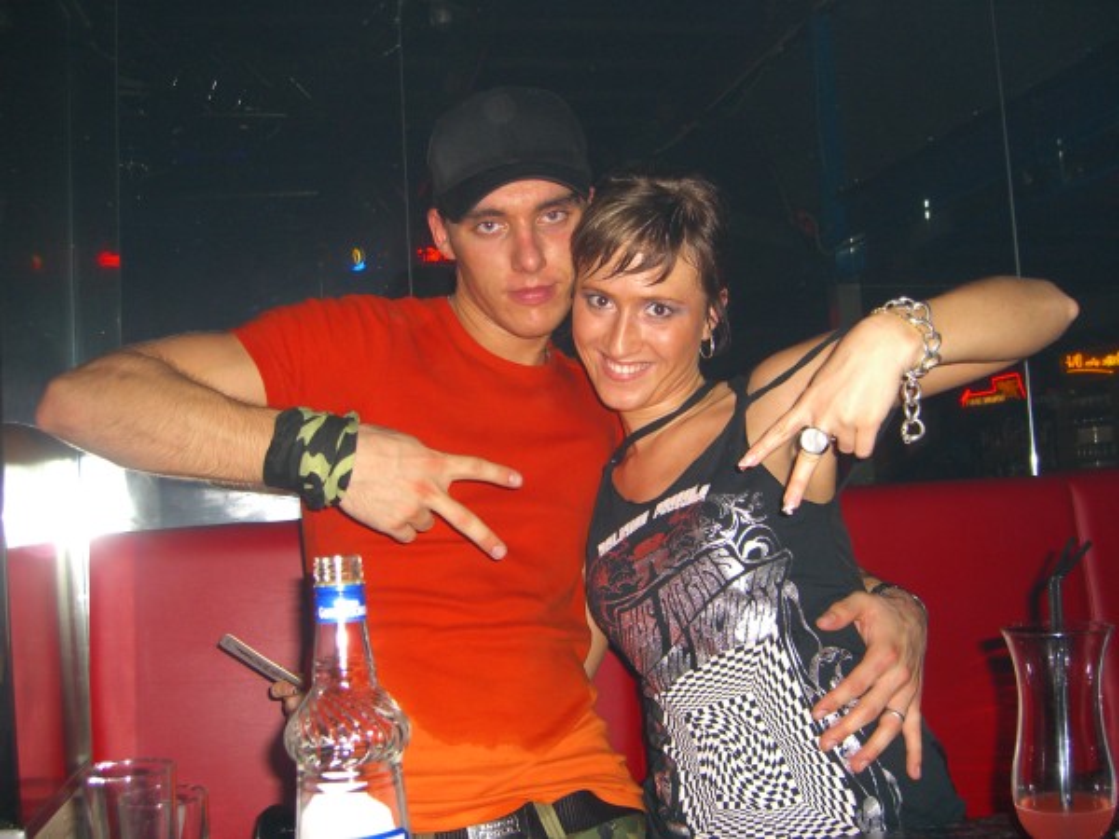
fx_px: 1228
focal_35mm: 38
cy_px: 420
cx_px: 560
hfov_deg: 49.0
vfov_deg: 37.7
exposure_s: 1/60
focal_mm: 7.9
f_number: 2.8
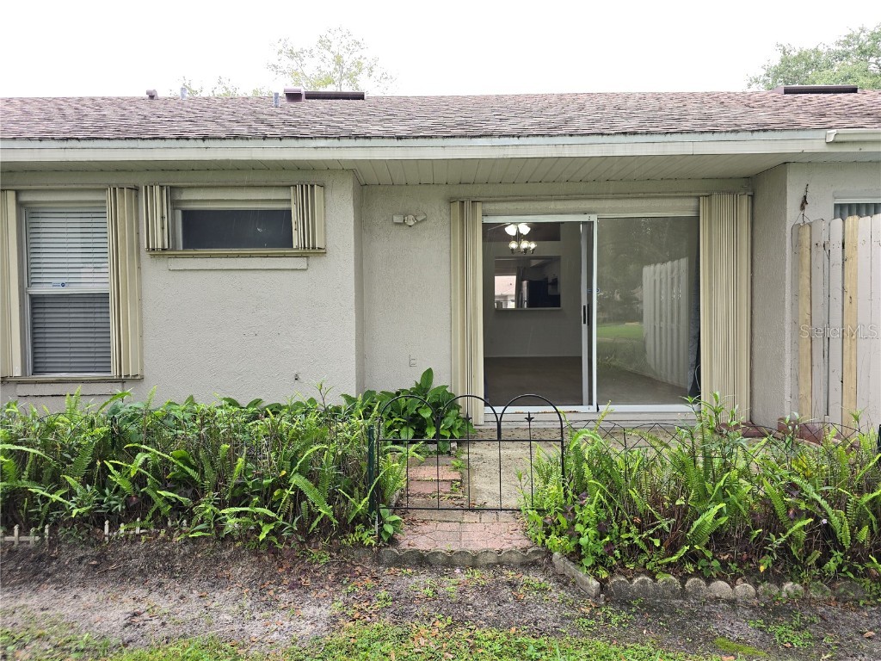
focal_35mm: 23
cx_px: 440
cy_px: 330
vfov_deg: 58.9
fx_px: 585
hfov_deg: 73.9
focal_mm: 6.3
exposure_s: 1/60
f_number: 1.7
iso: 32
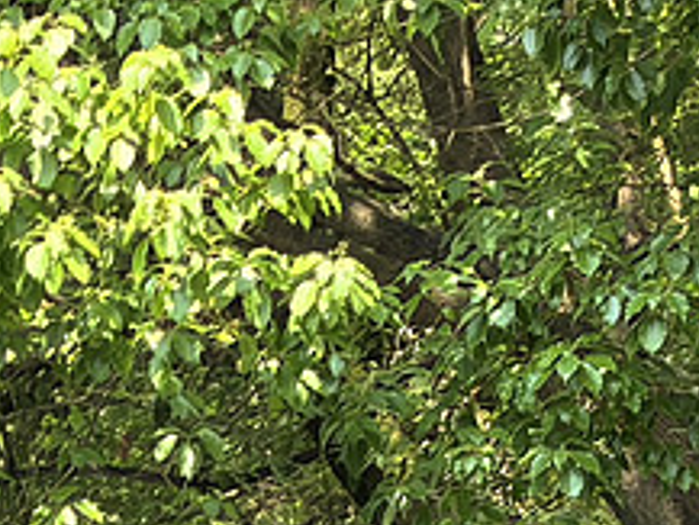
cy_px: 908
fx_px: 7819
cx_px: -290
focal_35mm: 387
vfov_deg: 3.8
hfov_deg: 5.1
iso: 160
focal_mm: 6.98
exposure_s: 1/2146
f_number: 2
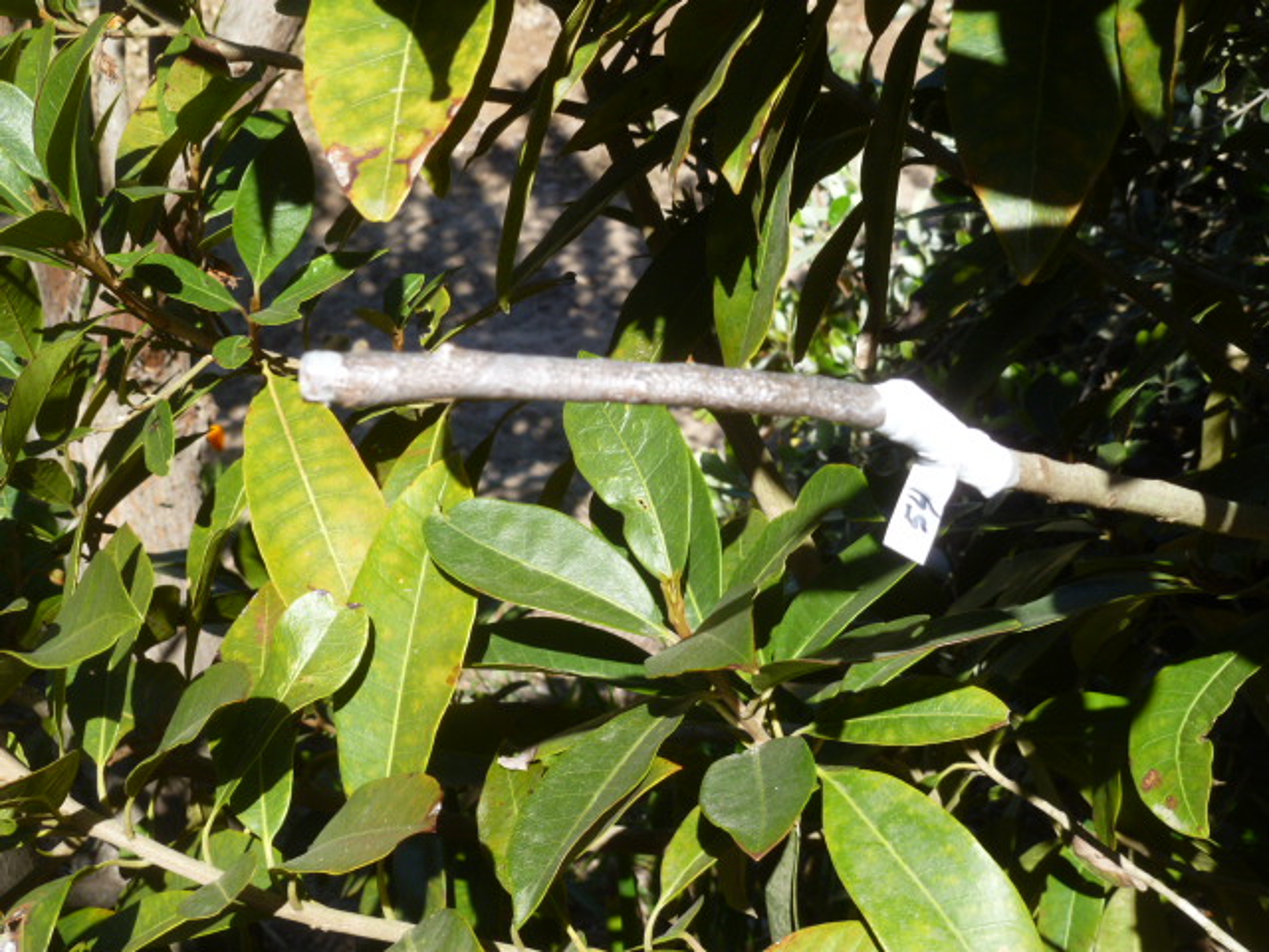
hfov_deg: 31.7
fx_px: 2236
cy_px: 476
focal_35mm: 61
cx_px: 634
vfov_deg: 24.0
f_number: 4.1
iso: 80
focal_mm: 10.9
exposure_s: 1/250
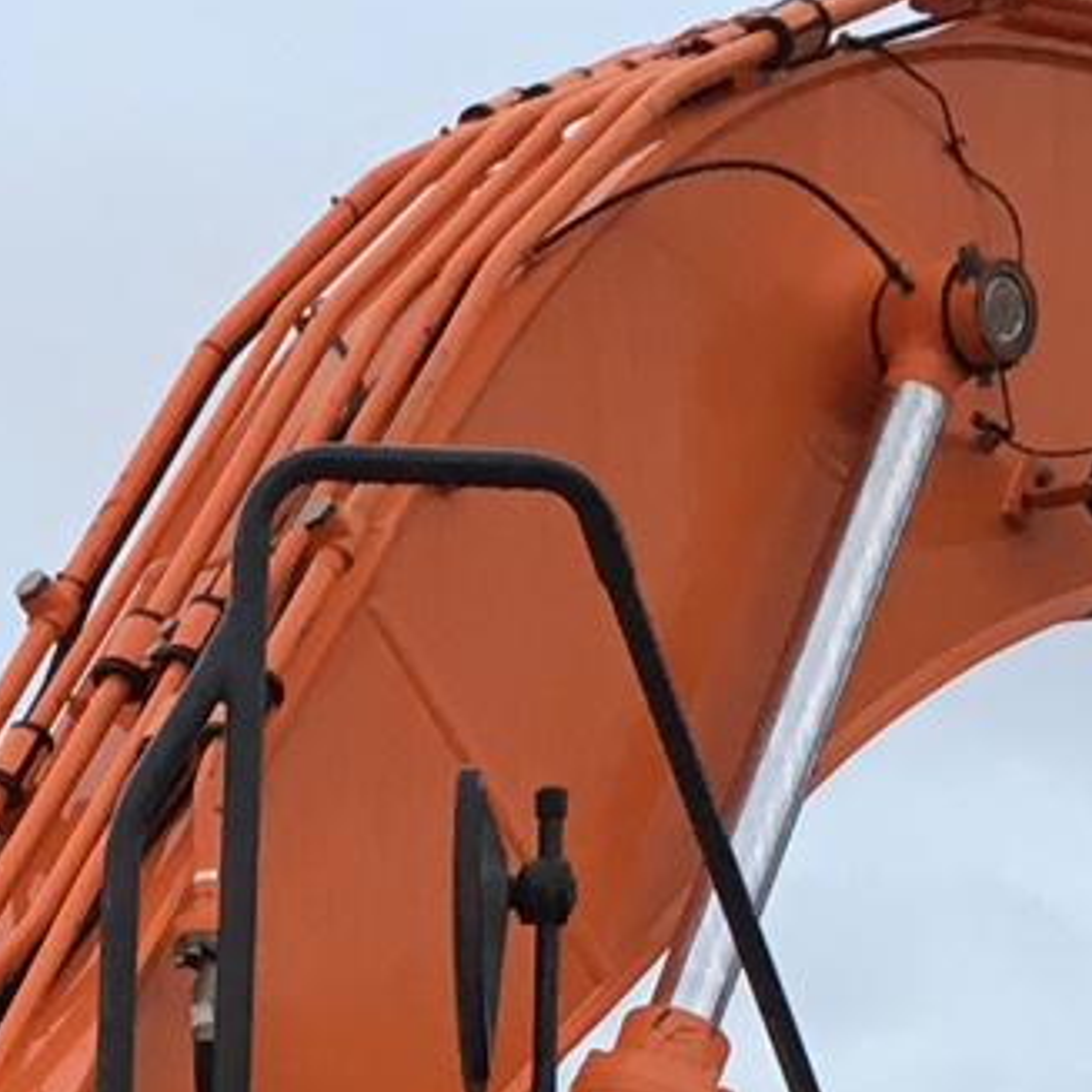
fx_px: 5639
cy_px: 2024
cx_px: -501
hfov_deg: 10.7
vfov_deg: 10.4
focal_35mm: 158
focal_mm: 4.15
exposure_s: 1/33
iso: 40
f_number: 2.2
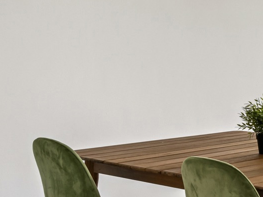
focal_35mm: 75
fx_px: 570
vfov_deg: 19.6
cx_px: 475
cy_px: 61
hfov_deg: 19.4
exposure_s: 3
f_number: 11
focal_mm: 19
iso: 250
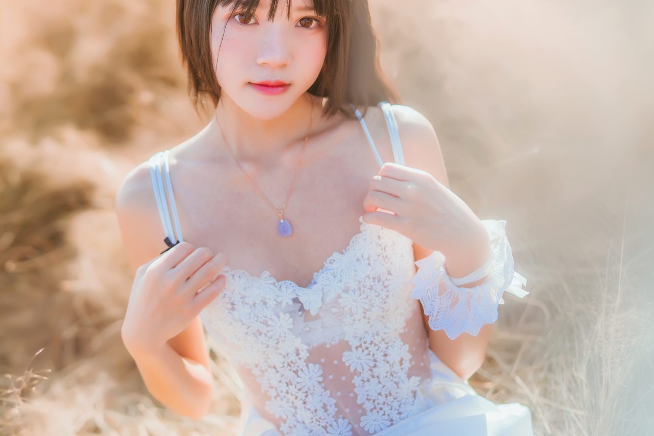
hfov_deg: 29.1
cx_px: 241
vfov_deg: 19.7
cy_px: 166
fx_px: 1254
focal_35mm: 69
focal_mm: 50
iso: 80
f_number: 2
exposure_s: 1/1000
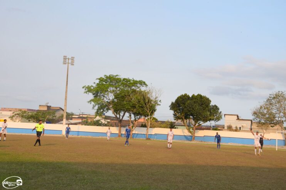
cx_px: 143
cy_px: 95
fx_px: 453
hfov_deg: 35.0
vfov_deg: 23.8
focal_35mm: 57
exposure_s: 1/320
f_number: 9
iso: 200
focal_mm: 38
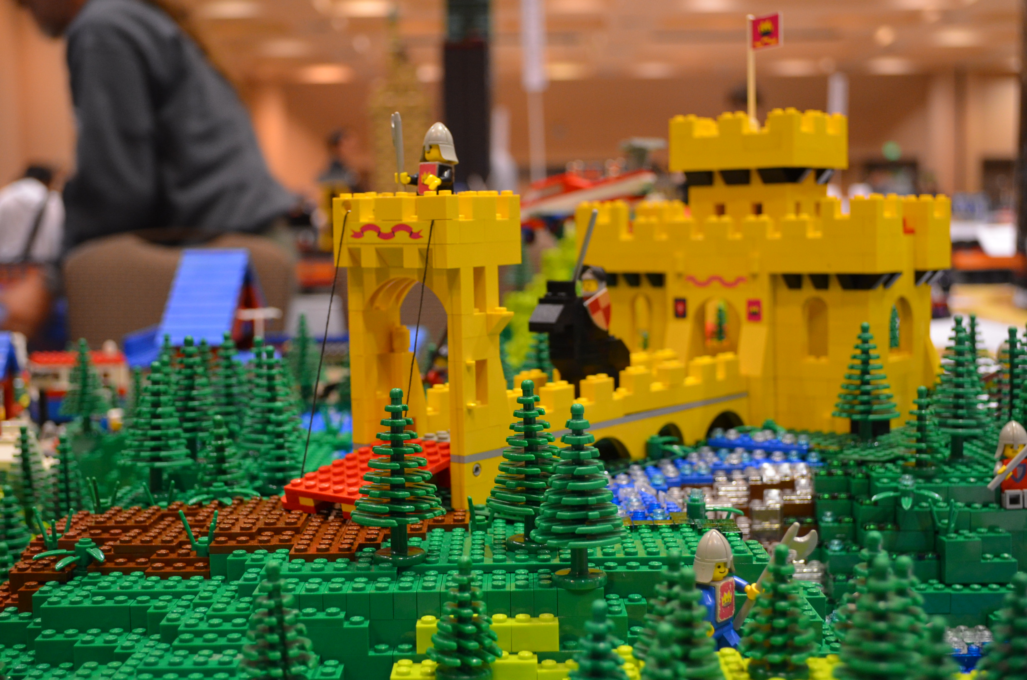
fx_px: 1495
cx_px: 514
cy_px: 340
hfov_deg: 37.9
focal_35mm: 52
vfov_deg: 25.6
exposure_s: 1/30
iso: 1000
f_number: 5
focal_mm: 35
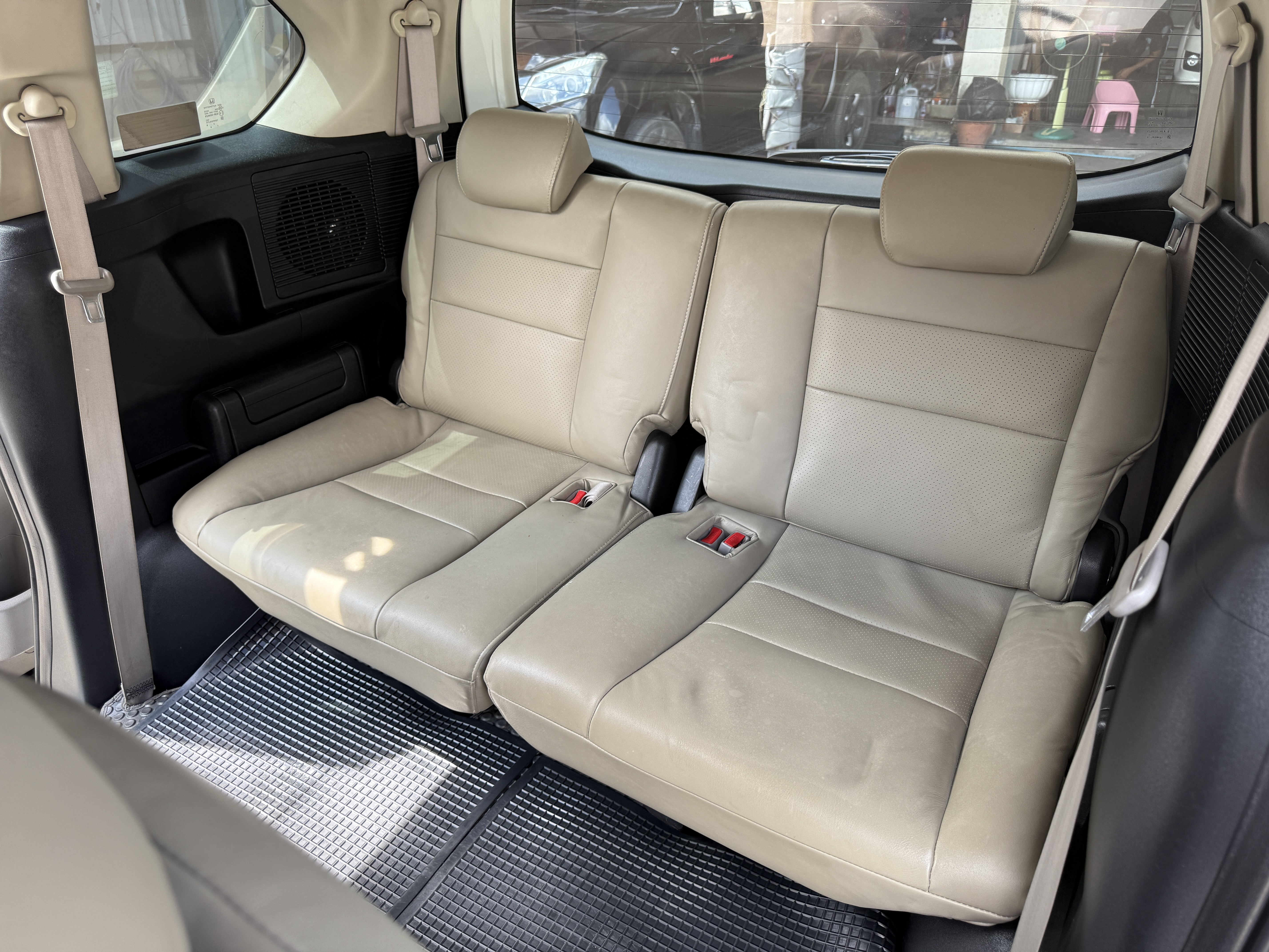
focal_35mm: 24
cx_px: 634
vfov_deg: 56.8
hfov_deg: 71.6
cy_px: 476
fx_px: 880
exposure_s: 1/121
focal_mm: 6.76
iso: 64
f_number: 1.78
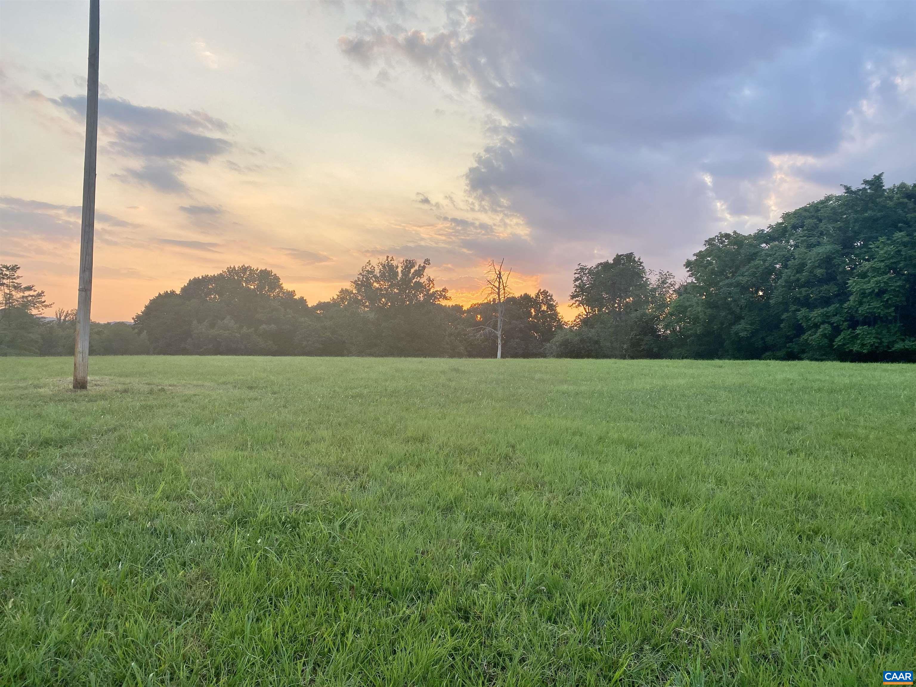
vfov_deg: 53.1
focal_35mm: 26
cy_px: 344
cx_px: 458
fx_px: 688
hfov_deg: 67.3
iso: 32
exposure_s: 1/467
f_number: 1.8
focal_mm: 4.25
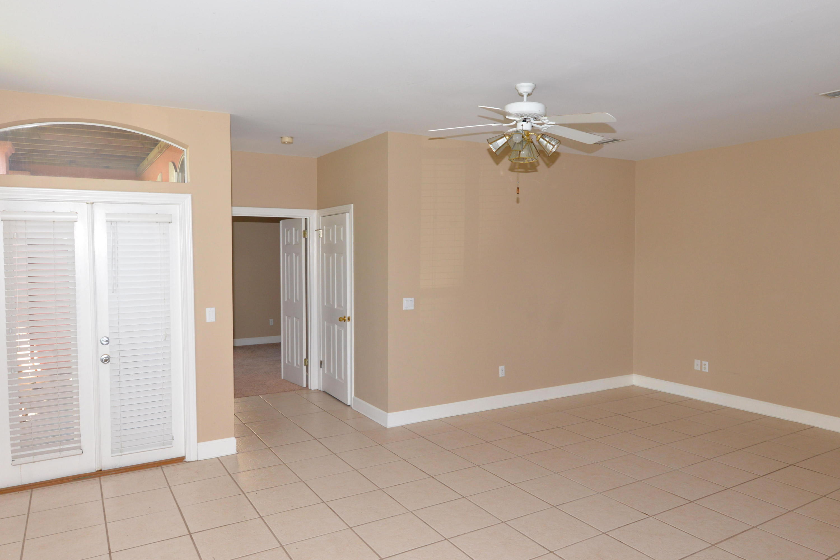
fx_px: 560
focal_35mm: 24
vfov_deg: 53.2
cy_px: 280
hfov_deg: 73.7
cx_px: 420
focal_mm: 24
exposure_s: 1/60
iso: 1000
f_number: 7.1
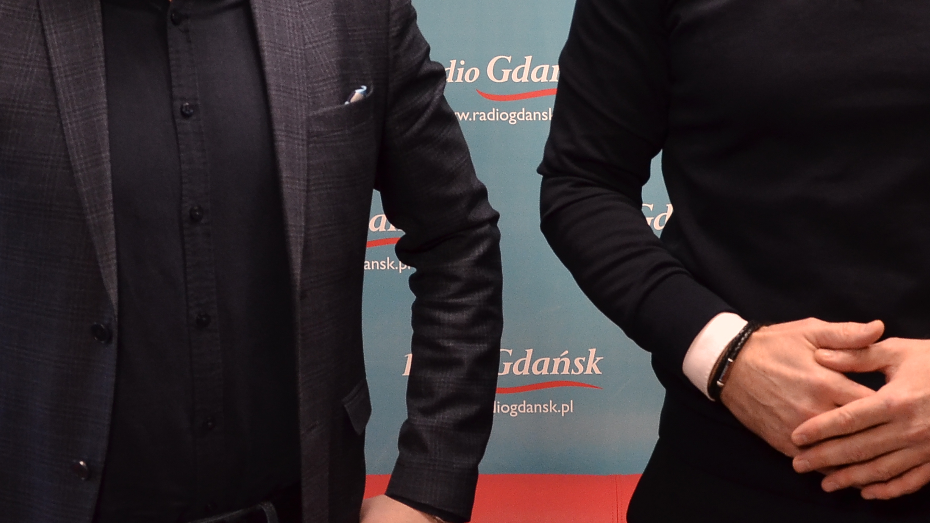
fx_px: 1999
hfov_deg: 26.1
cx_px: 550
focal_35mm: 81
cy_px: -46
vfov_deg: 14.6
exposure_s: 1/60
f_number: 5
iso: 640
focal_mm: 25
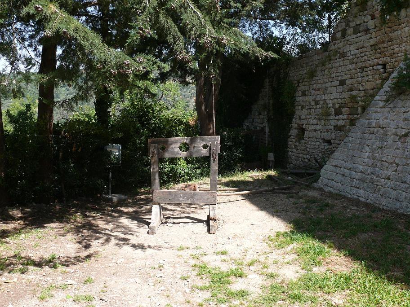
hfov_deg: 52.6
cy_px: 154
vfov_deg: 40.7
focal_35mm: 35
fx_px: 415
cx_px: 205
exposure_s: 1/200
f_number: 5.6
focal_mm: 7.4
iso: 100
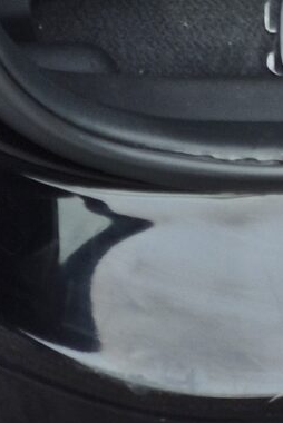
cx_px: 332
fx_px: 1895
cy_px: -873
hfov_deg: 8.5
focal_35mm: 161
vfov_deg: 9.6
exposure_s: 1/398
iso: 25
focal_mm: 5.4
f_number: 1.8
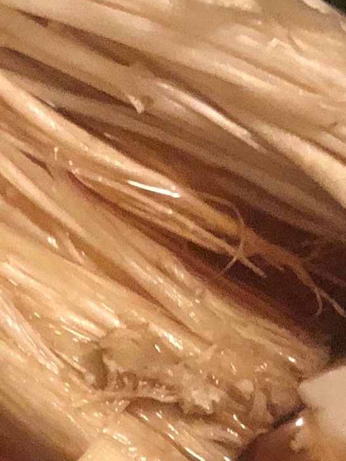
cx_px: -238
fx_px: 2066
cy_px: 422
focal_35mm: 155
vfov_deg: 12.6
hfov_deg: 9.2
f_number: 1.8
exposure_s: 1/4
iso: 100
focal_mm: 3.99
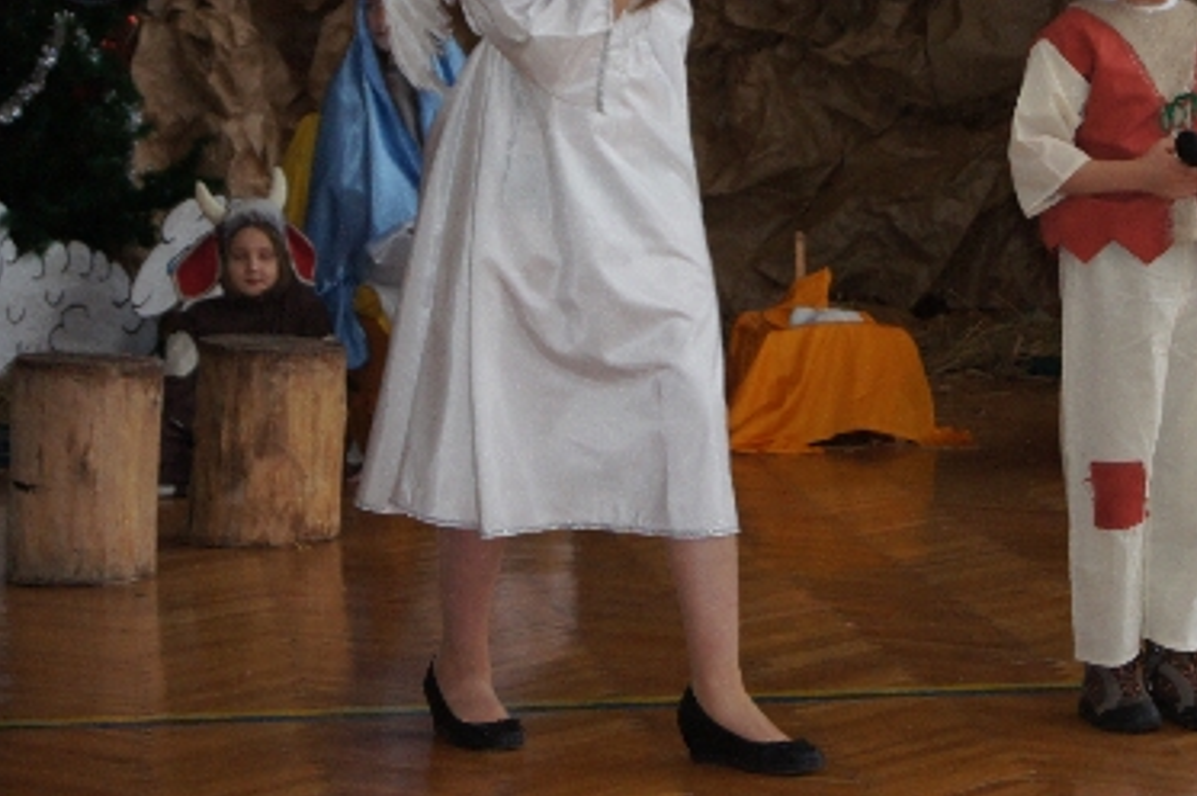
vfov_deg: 10.3
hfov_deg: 15.4
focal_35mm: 133
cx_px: 828
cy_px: 194
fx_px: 4412
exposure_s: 1/80
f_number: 5.6
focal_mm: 55
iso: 800
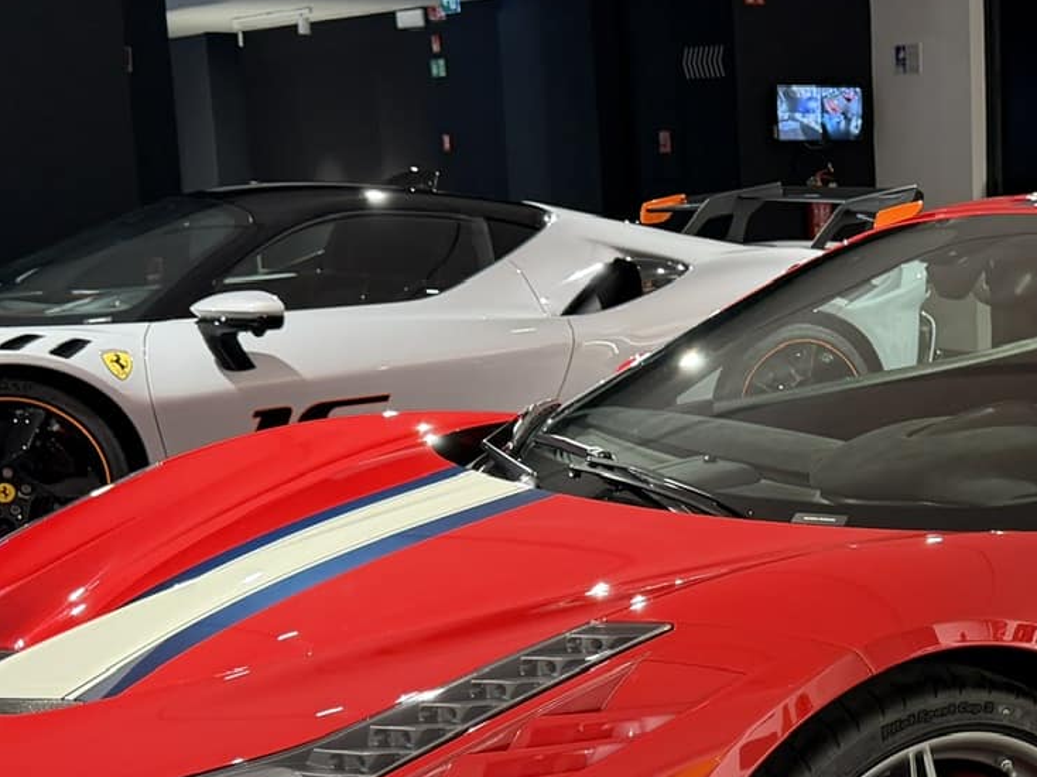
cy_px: 528
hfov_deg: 27.2
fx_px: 2006
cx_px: 1060
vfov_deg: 21.8
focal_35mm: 67
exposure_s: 1/50
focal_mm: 6.76
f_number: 1.78
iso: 200
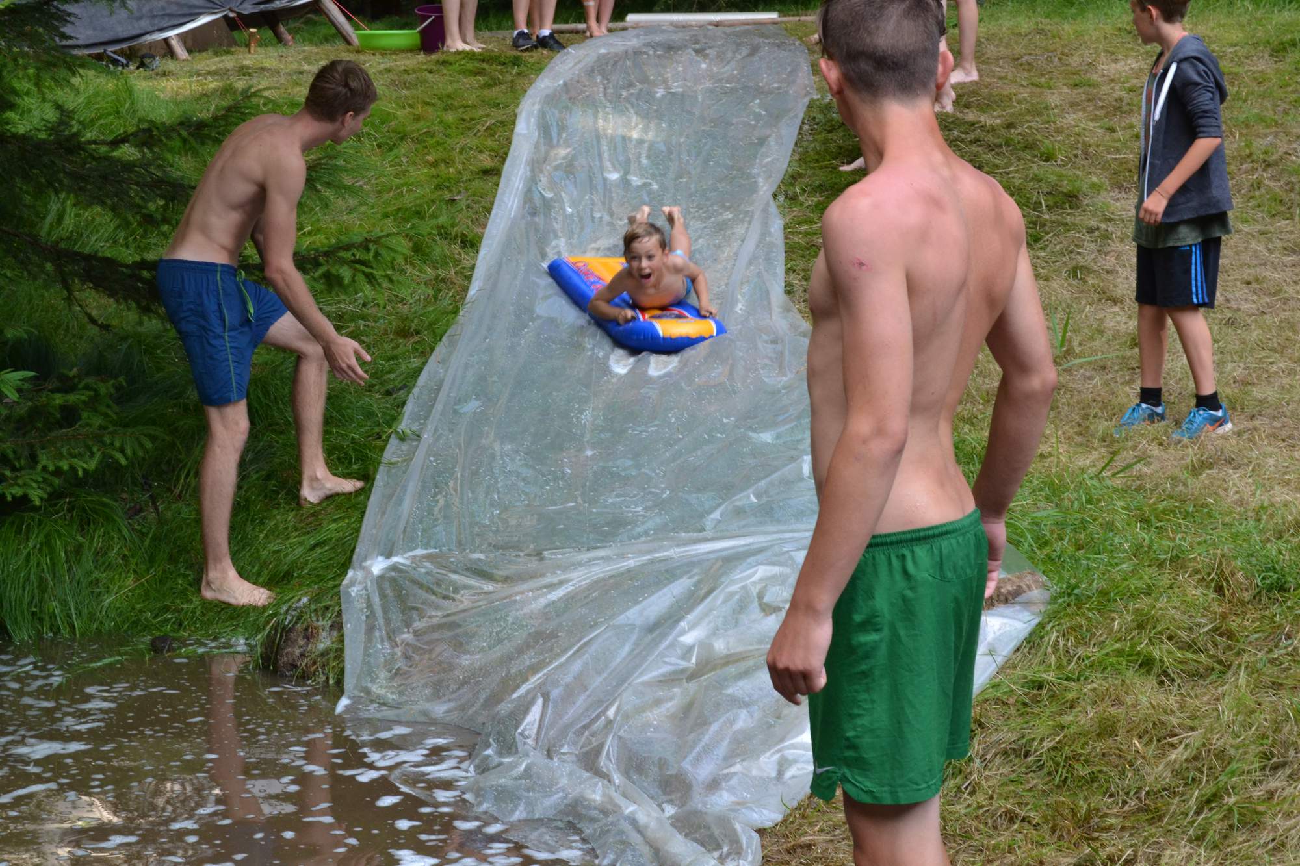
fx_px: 2979
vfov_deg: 16.6
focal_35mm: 82
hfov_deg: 24.6
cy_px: 433
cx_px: 650
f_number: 10
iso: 800
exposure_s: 1/125
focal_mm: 55
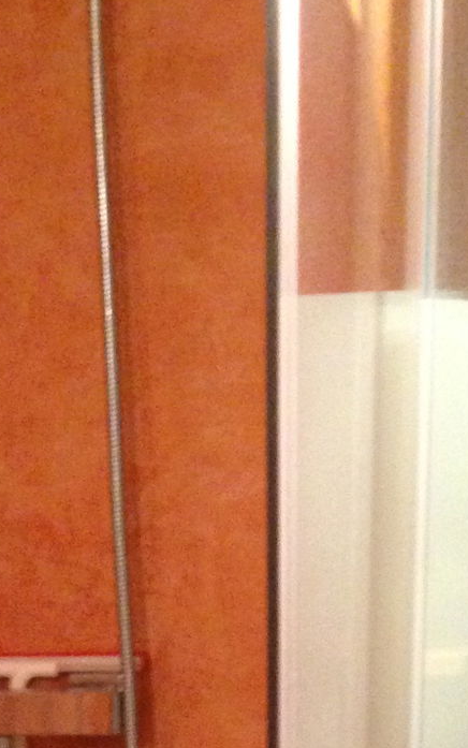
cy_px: 1105
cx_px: -153
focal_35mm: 107
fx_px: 2182
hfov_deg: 11.9
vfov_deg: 17.6
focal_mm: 4.12
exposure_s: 1/15
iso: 400
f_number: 2.4
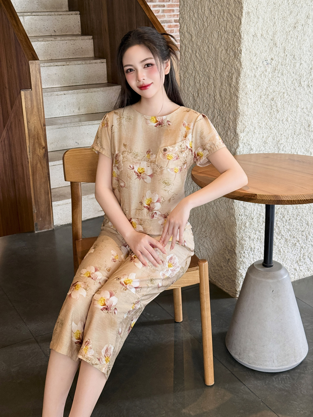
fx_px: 579
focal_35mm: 48
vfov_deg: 39.7
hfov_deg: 30.3
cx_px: 156
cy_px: 208
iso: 160
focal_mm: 6.76
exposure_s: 1/60
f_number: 1.8
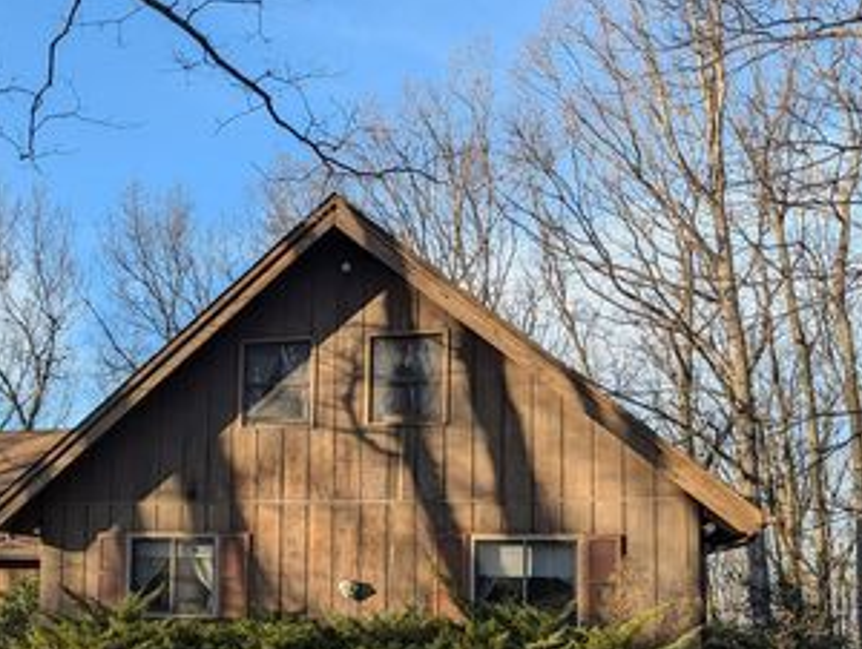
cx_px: 247
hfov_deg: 45.6
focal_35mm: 40
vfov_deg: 34.9
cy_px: 517
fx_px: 998
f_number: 1.68
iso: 20
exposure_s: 1/446
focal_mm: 6.9
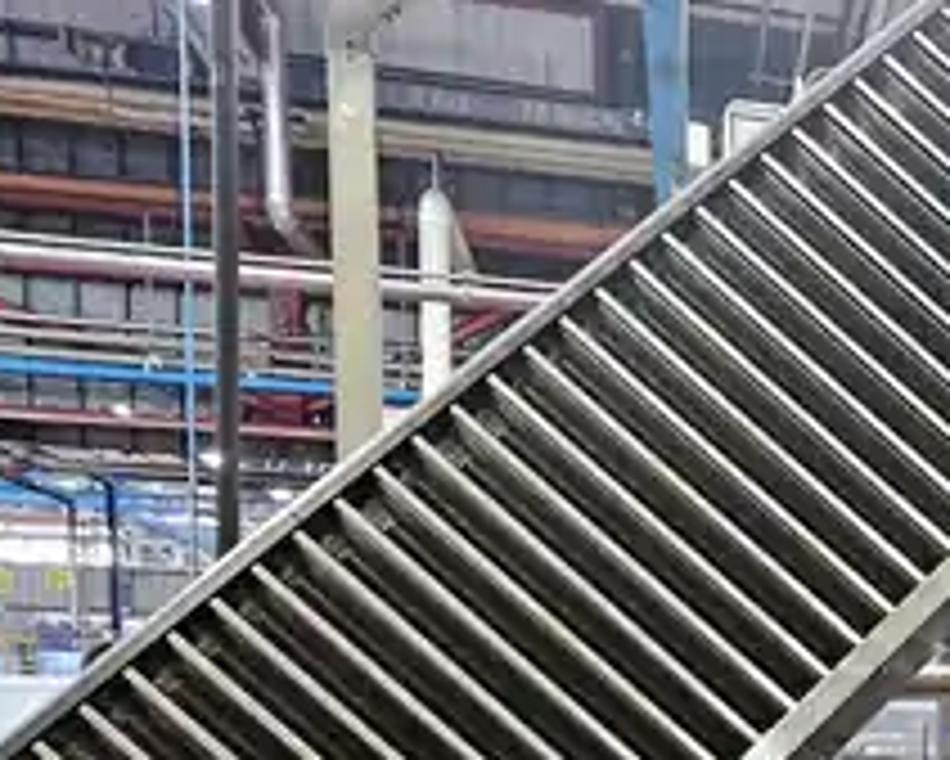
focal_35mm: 48
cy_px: 841
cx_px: 1121
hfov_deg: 32.5
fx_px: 1350
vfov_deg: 28.5
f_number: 2.2
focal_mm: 2.2
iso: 500
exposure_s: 1/33
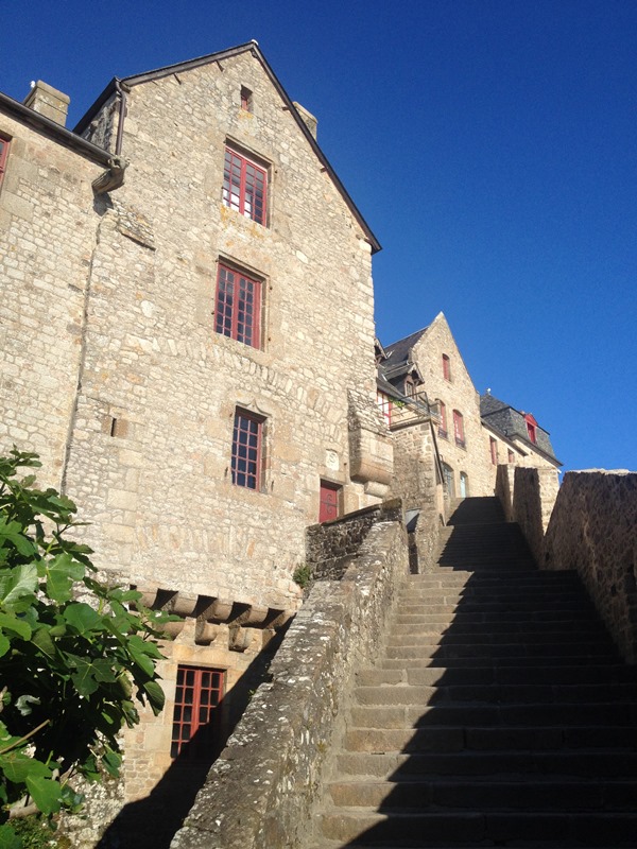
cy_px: 424
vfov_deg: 52.6
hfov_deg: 40.7
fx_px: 859
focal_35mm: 35
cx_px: 318
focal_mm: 4.28
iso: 50
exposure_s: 1/1623
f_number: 2.4
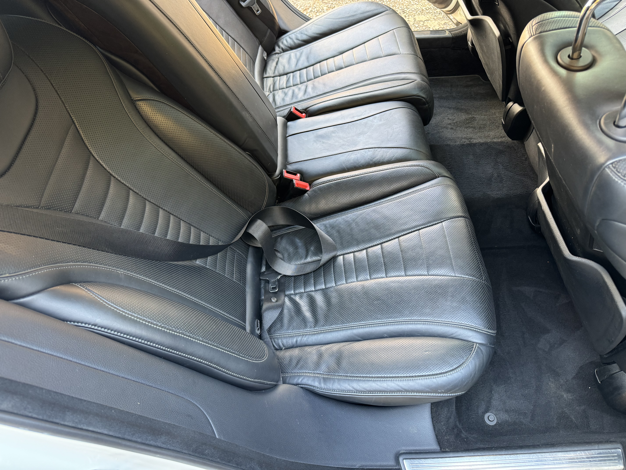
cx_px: 313
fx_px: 434
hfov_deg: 71.6
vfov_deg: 56.8
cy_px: 235
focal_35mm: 24
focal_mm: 6.76
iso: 200
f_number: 1.78
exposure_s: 1/80
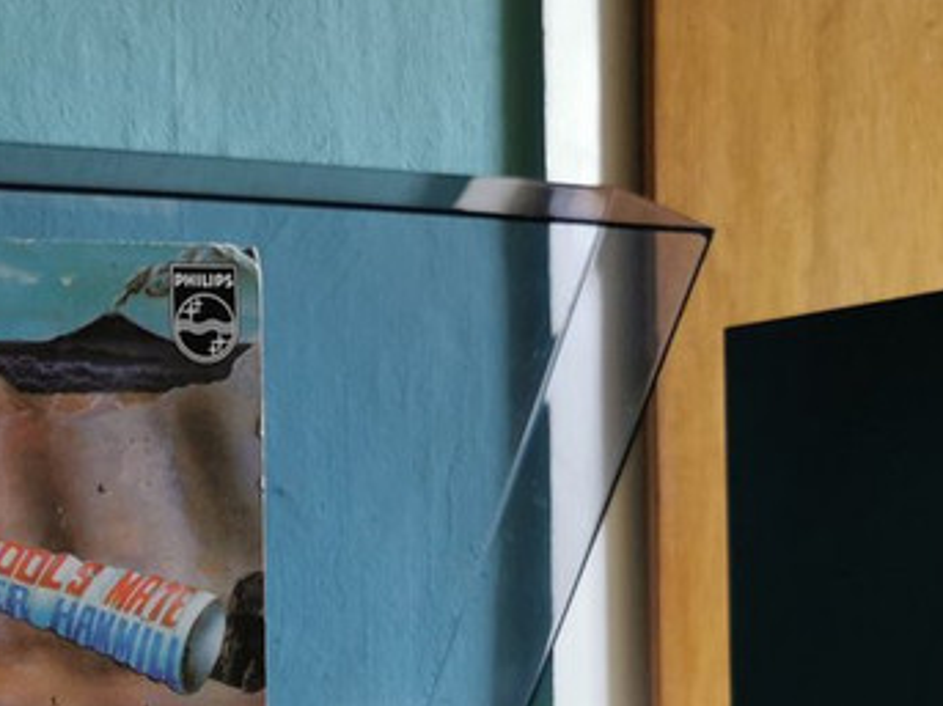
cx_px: 175
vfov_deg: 17.0
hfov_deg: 22.9
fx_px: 2288
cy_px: 783
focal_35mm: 84
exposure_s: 1/60
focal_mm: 5.56
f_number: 1.6
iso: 100
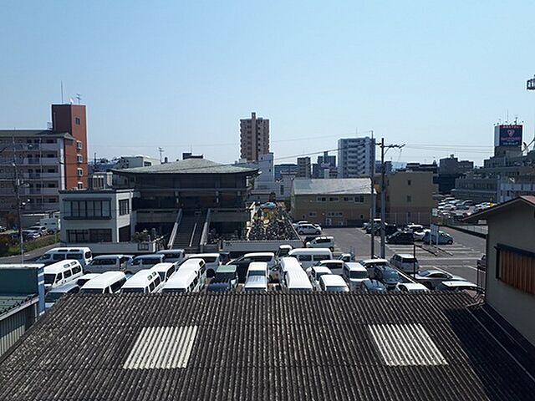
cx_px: 268
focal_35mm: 27
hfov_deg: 65.3
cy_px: 200
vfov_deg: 51.4
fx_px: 417
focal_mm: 3.6
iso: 40
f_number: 1.9
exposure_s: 1/2123
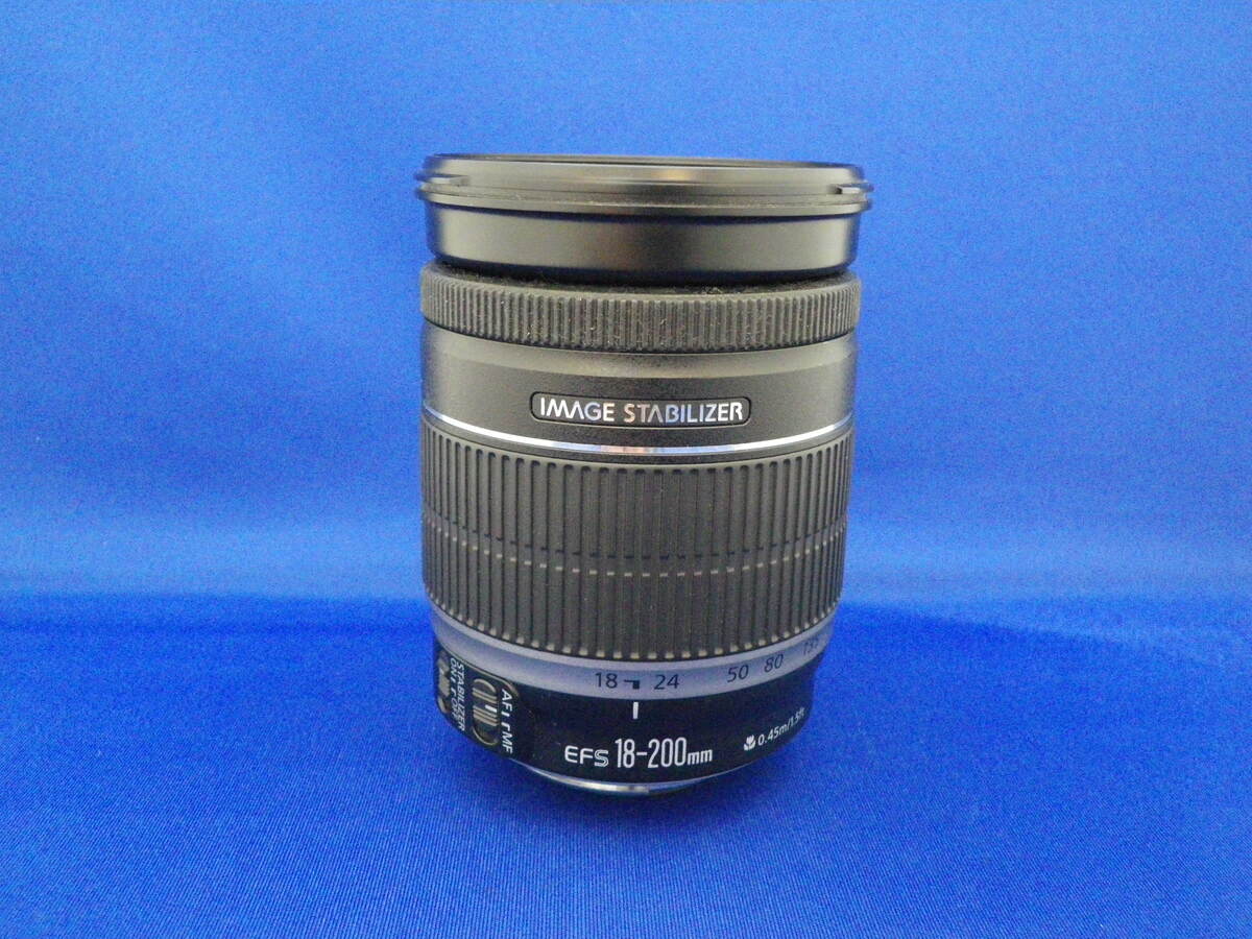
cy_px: 470
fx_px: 1194
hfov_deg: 55.4
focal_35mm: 33
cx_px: 626
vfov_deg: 42.9
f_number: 2.8
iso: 800
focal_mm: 5.8
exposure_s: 1/30
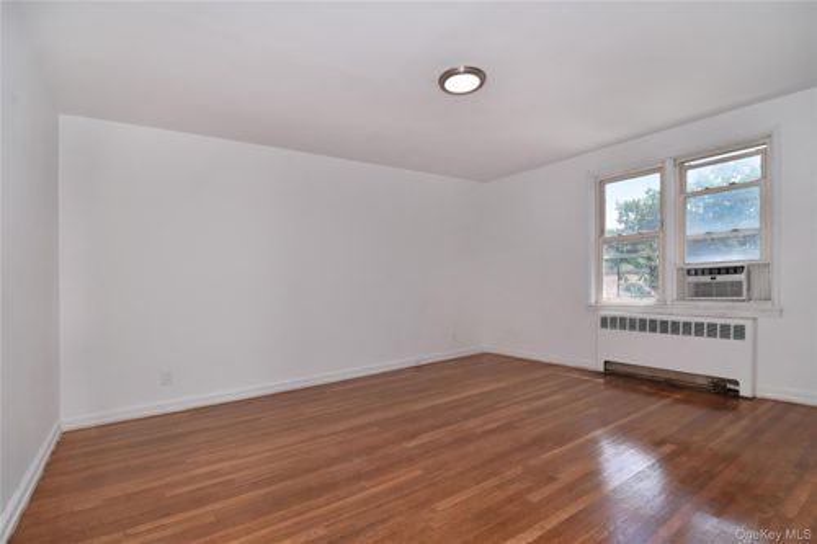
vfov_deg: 72.0
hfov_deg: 95.0
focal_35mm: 16
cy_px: 272
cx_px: 408
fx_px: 374
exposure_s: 1/160
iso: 500
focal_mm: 11
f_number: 11
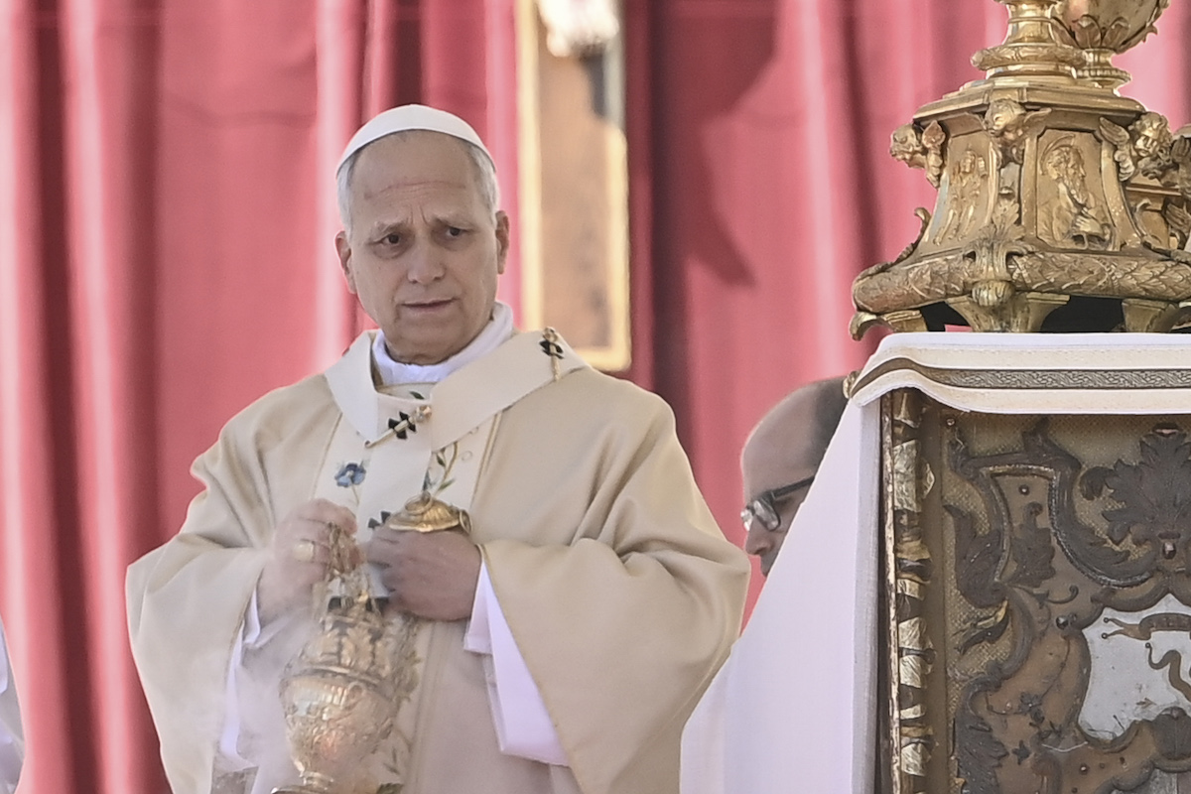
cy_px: 397
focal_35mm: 320
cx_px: 596
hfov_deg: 6.4
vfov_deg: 4.3
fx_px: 10586
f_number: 8
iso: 400
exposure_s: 1/500
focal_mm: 320
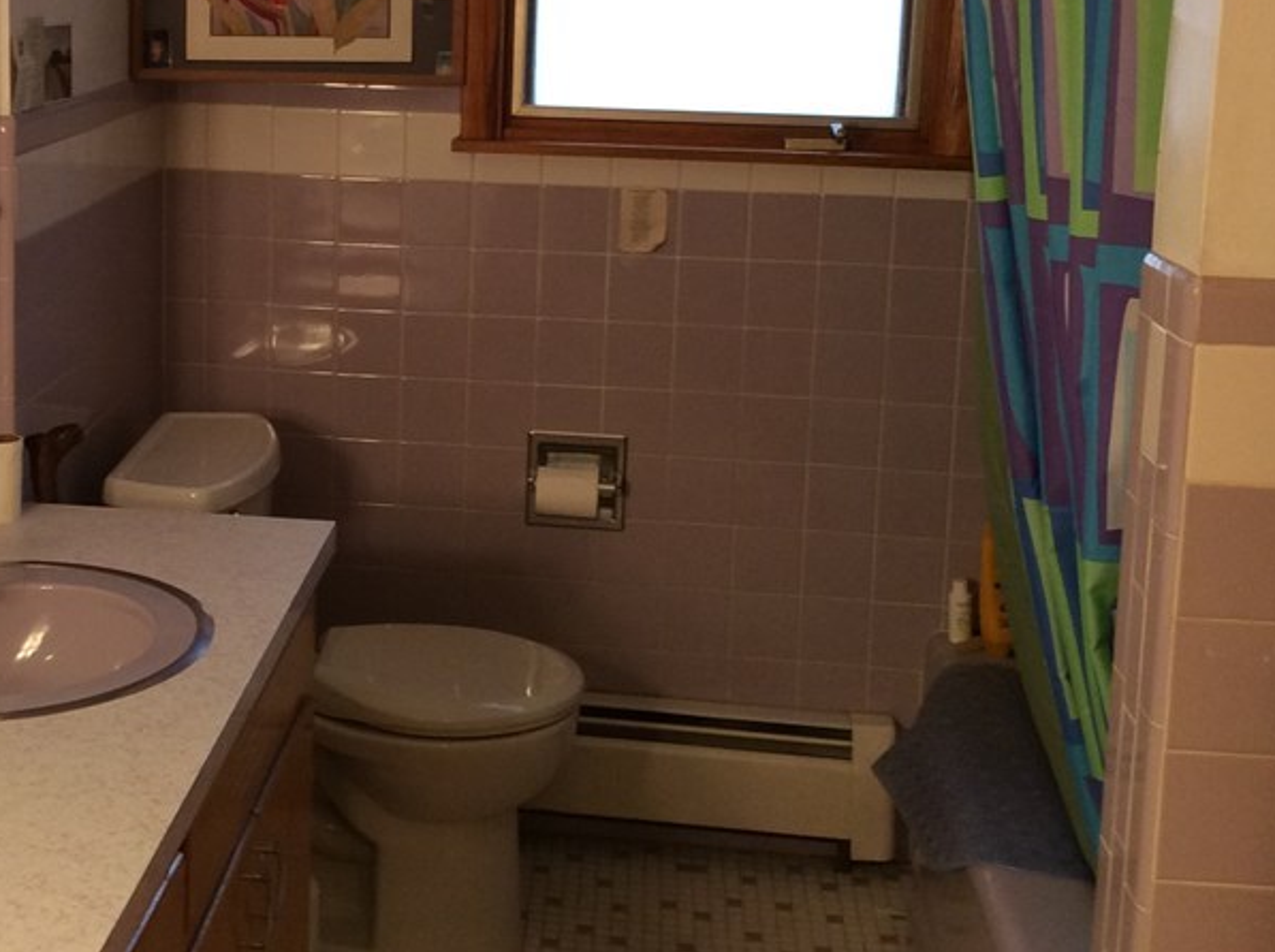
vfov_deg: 26.1
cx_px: 367
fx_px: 2023
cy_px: 203
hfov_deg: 34.5
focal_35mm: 55
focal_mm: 3.3
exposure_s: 1/24
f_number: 2.4
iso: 80
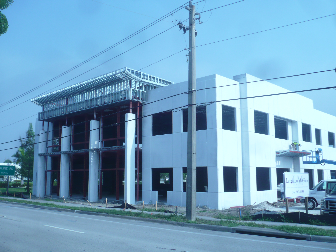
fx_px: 349
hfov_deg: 51.4
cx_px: 168
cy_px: 126
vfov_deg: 39.7
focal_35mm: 36
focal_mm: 5.8
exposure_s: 1/200
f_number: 8
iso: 100
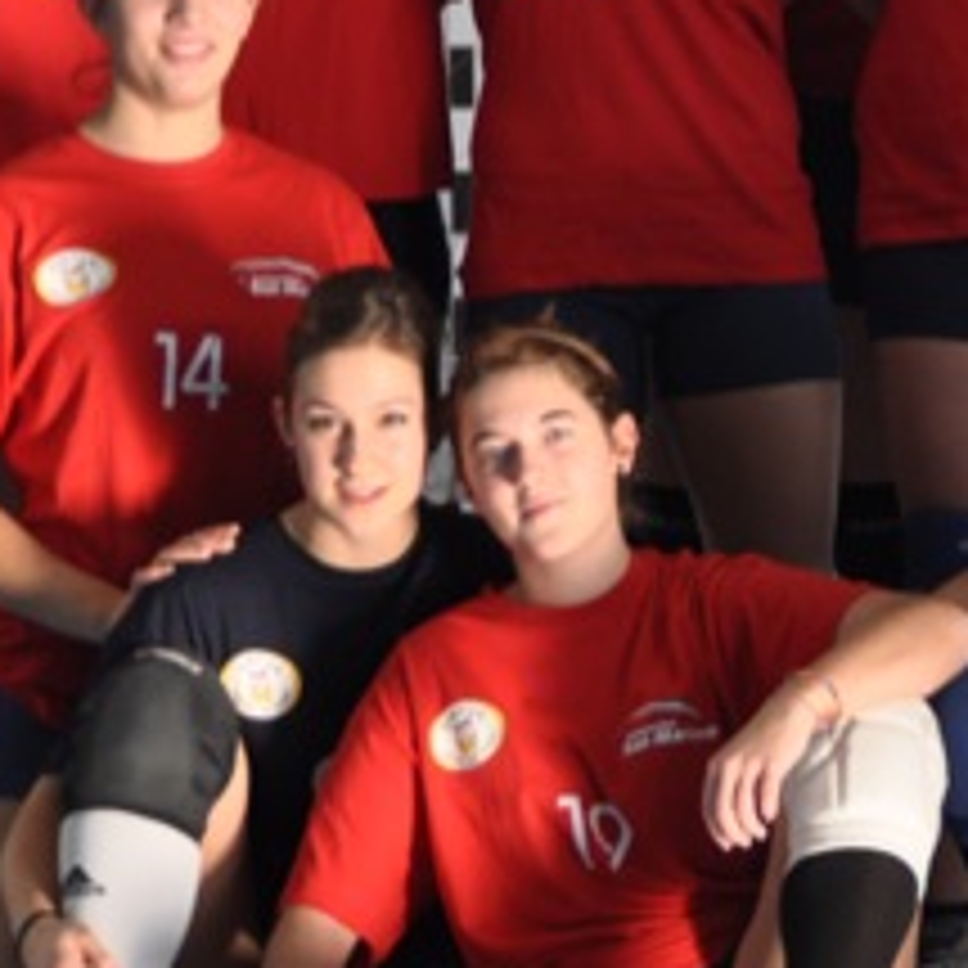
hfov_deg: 6.2
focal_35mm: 284
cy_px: 128
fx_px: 8985
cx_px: 833
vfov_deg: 6.2
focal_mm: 60
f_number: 4
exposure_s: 1/320
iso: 400
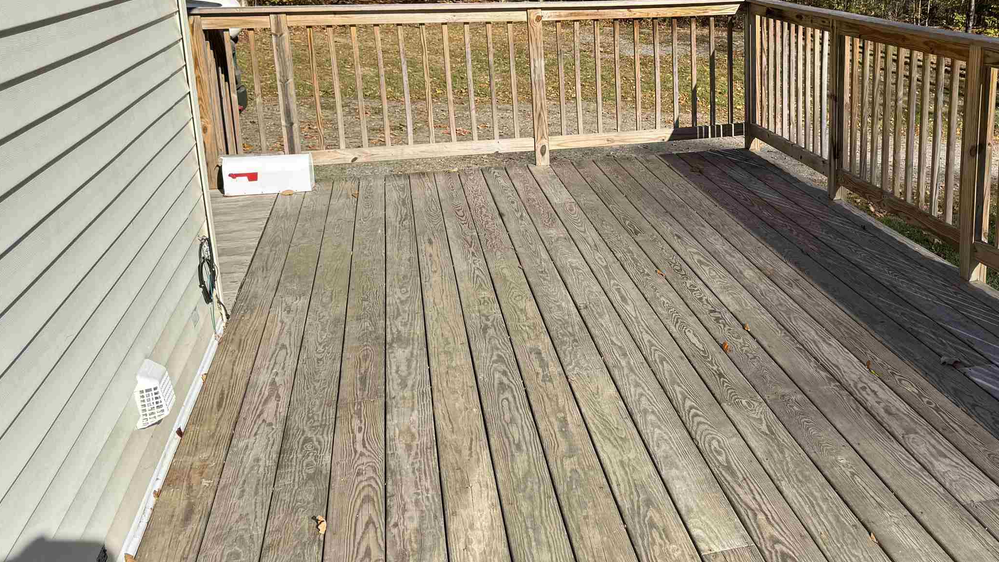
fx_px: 1033
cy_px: 175
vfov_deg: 30.1
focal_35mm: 39
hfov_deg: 49.6
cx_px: 743
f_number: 1.78
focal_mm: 6.76
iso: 80
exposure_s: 1/3802
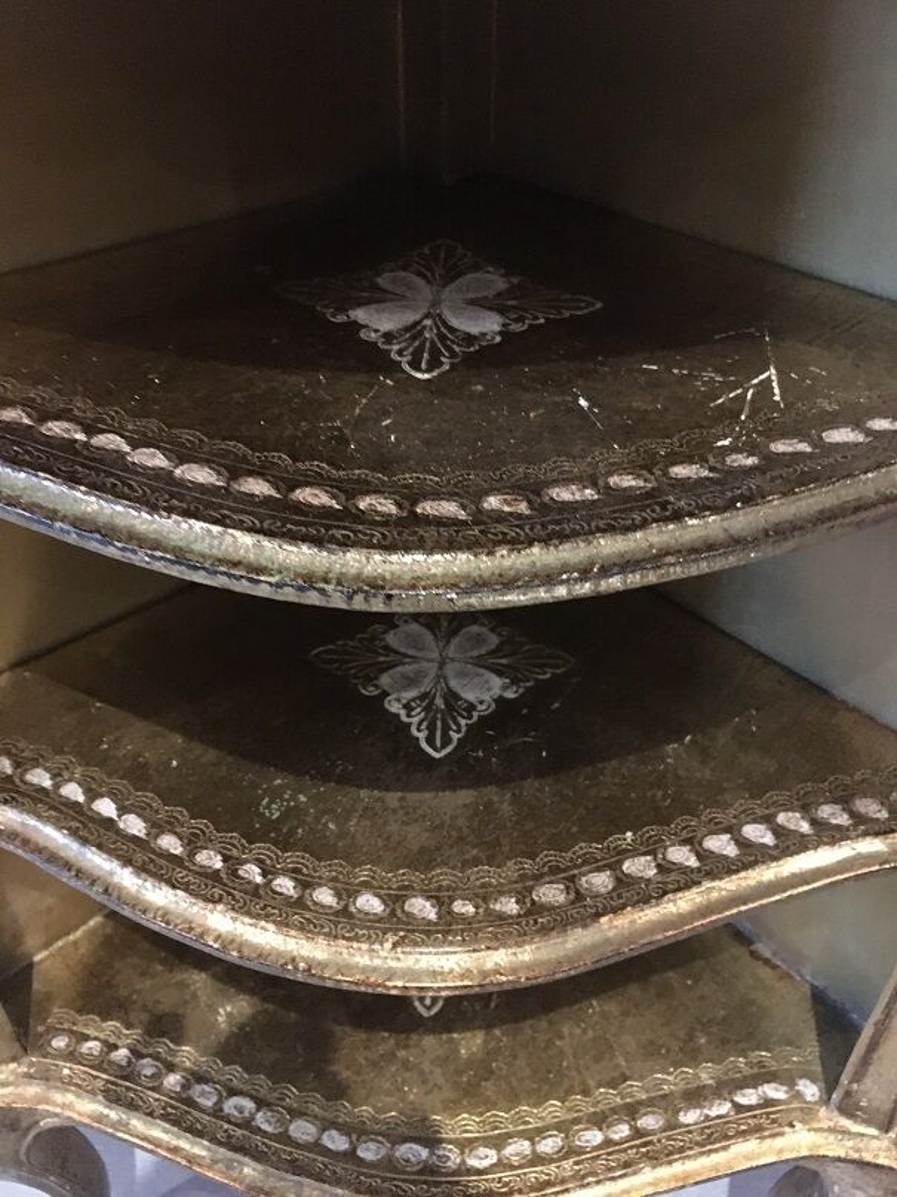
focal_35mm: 29
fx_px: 1002
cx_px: 448
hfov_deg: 48.2
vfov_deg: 61.7
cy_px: 598
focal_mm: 4.15
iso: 640
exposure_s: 1/17
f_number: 2.2
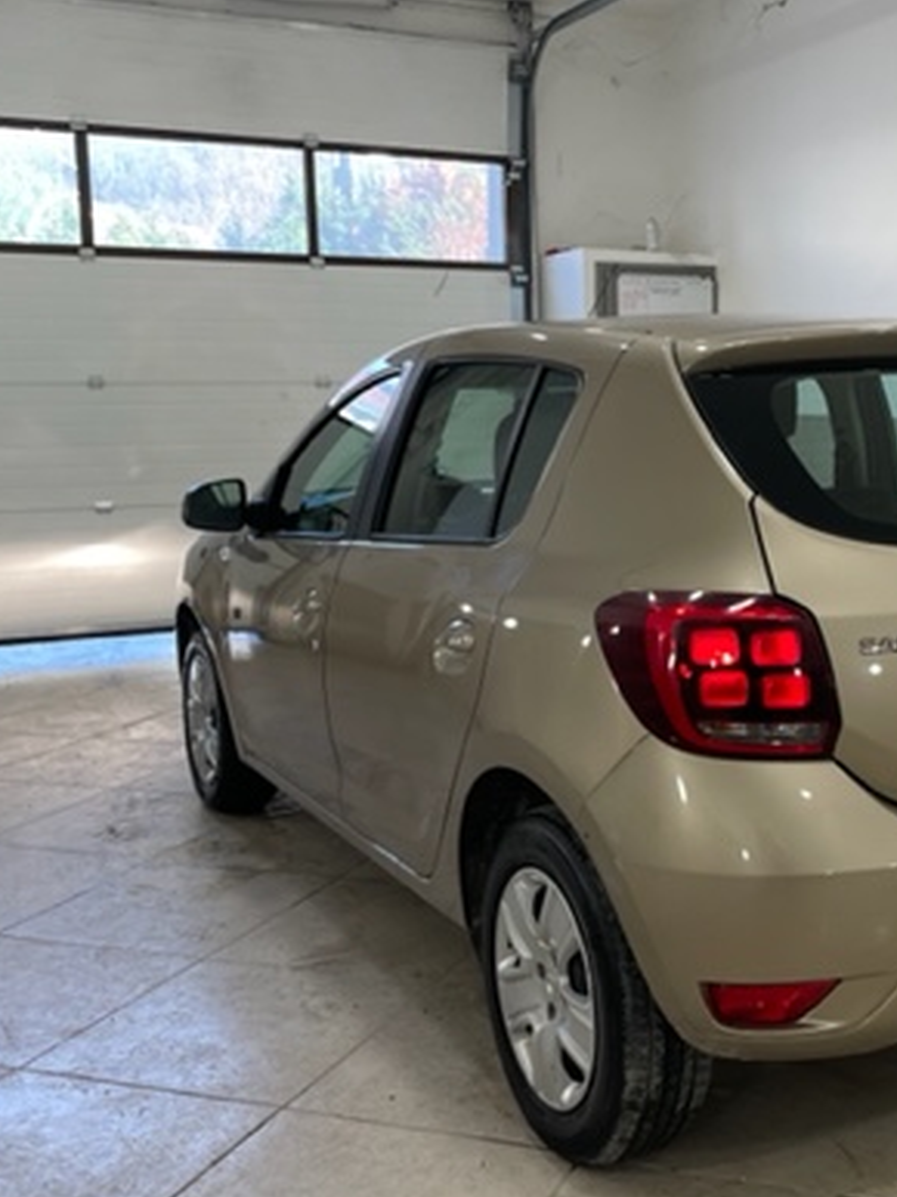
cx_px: 696
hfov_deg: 32.8
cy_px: 591
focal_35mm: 43
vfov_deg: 43.9
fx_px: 1486
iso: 64
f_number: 1.6
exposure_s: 1/100
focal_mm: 4.2
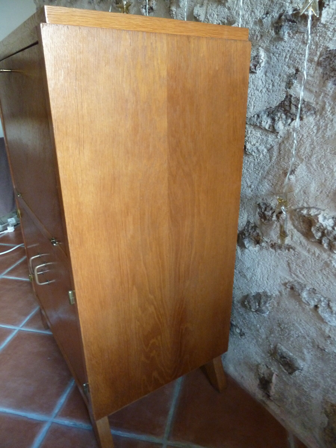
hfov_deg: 54.9
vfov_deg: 69.4
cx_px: 168
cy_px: 224
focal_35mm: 25
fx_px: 324
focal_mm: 4.1
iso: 400
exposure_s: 1/8
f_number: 3.3
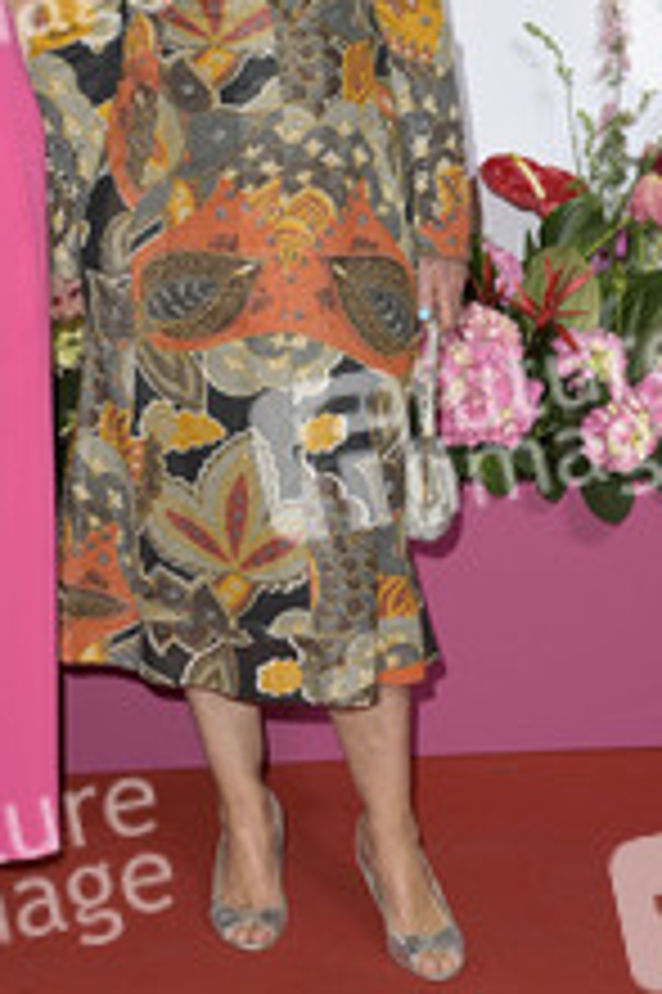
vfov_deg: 18.1
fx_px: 3094
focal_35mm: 112
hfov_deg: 12.1
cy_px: 211
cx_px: 72
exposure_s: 1/250
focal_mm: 62
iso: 640
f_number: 6.3
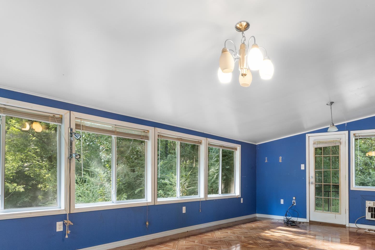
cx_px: 221
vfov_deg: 51.3
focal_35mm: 24
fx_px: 250
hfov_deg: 73.1
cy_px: 181
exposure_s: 1.3
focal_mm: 10
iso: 200
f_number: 9
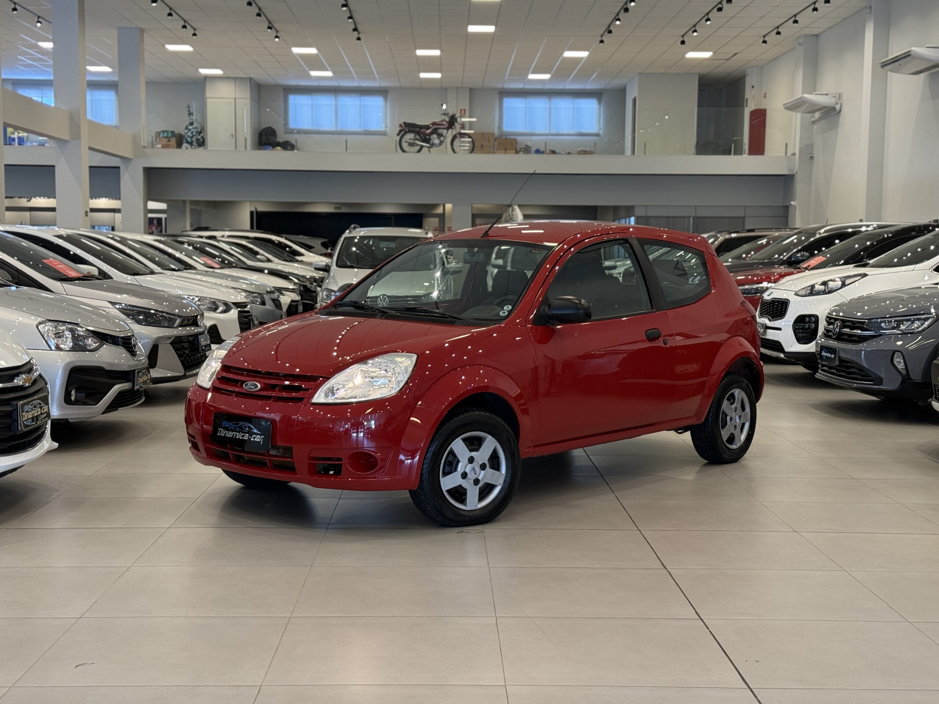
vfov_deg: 30.3
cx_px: 470
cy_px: 352
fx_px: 1302
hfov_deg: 39.7
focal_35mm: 48
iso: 125
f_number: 1.78
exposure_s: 1/60
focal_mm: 6.76
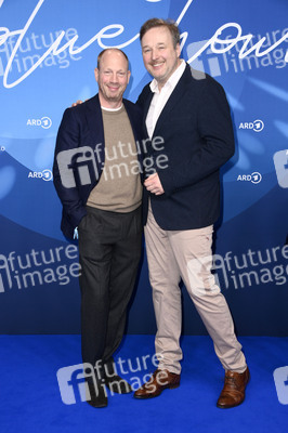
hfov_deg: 24.6
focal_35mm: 55
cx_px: 144
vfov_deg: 36.3
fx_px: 661
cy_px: 216
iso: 1000
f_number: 5.6
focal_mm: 55
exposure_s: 1/250
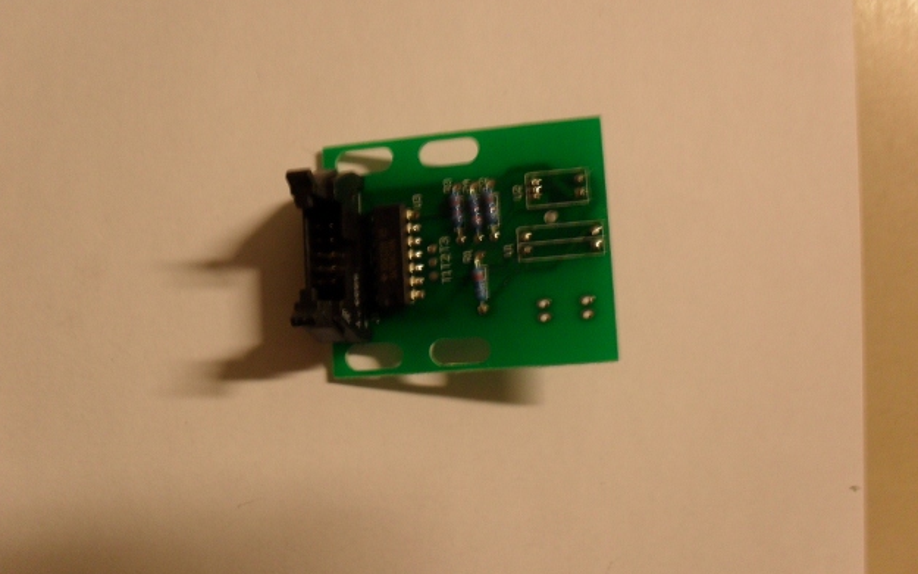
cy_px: 272
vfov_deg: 33.6
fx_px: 951
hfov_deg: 51.5
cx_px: 457
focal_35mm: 38
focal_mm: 6.3
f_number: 3.2
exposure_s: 1/20
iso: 200
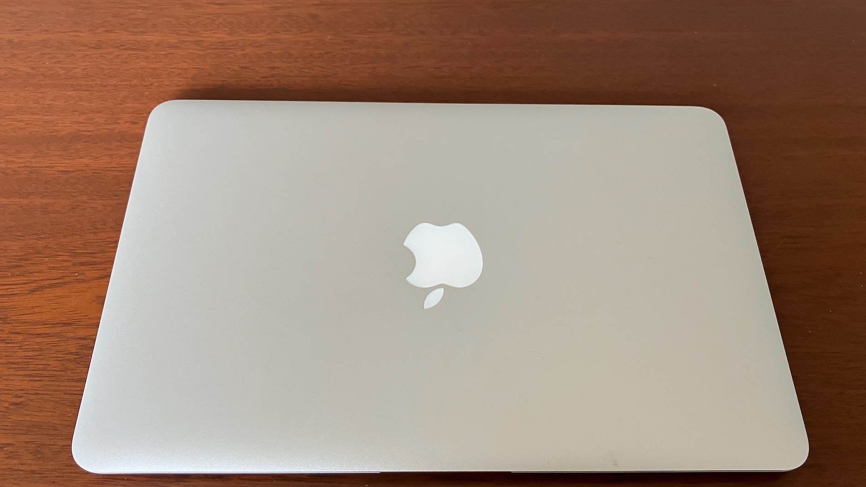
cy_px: 268
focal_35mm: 31
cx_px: 435
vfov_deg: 37.7
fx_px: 712
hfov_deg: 62.6
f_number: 1.8
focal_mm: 3.99
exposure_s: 1/97
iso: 80
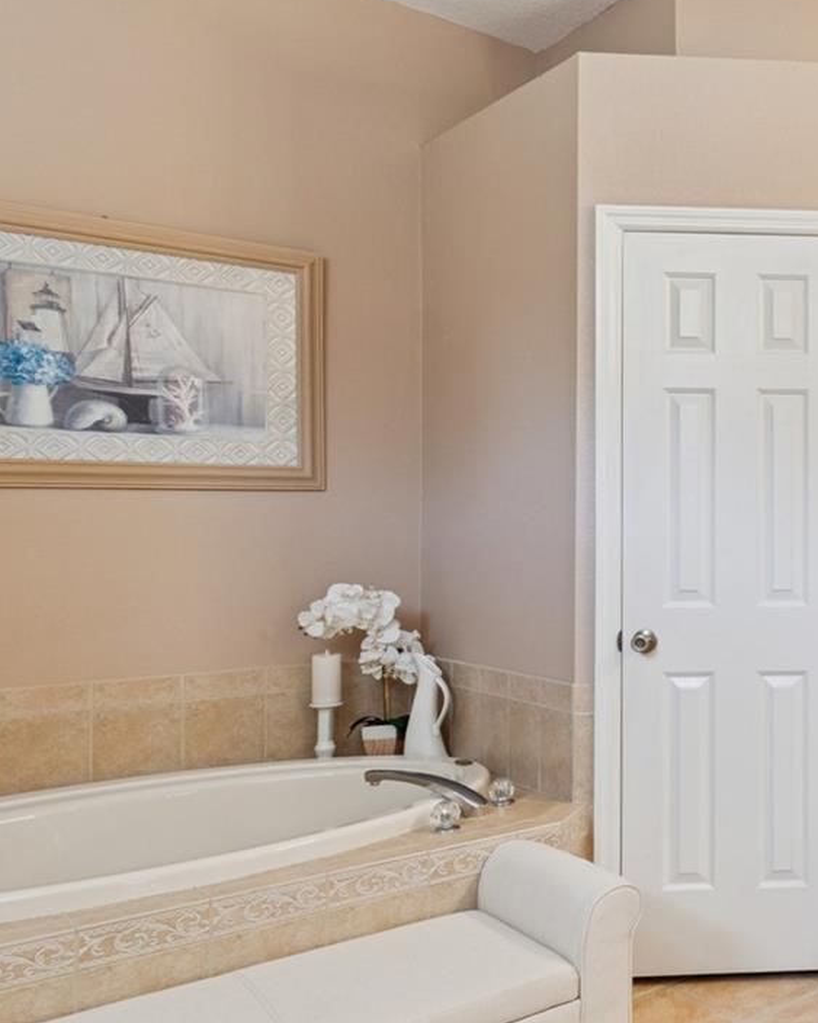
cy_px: 520
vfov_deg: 55.7
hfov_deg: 35.6
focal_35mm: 32
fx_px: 969
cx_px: 988
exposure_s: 1/2
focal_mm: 10
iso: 100
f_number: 7.1
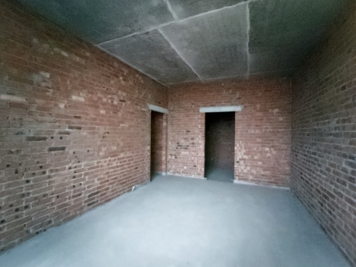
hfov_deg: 98.2
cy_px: 134
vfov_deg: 81.7
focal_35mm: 15
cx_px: 178
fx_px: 154
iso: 776
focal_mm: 1.6
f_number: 2.2
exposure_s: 1/15
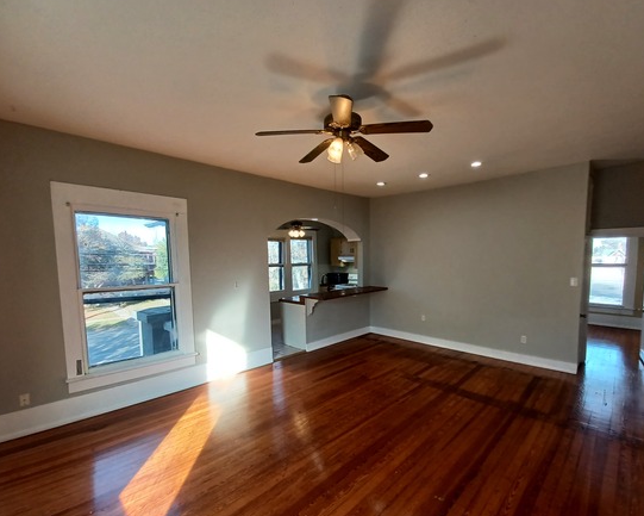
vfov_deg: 83.9
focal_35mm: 15
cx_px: 337
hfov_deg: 96.7
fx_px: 286
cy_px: 275
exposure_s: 1/100
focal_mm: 1.42
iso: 64
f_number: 2.2
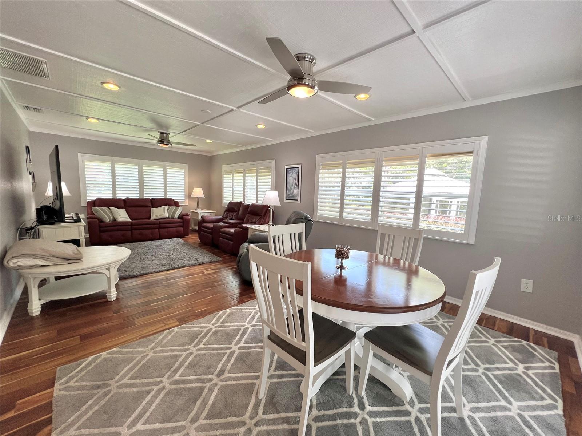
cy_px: 218
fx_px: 219
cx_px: 291
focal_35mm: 13
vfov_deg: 89.9
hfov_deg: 106.2
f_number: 1.8
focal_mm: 1.57
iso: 64
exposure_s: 1/120
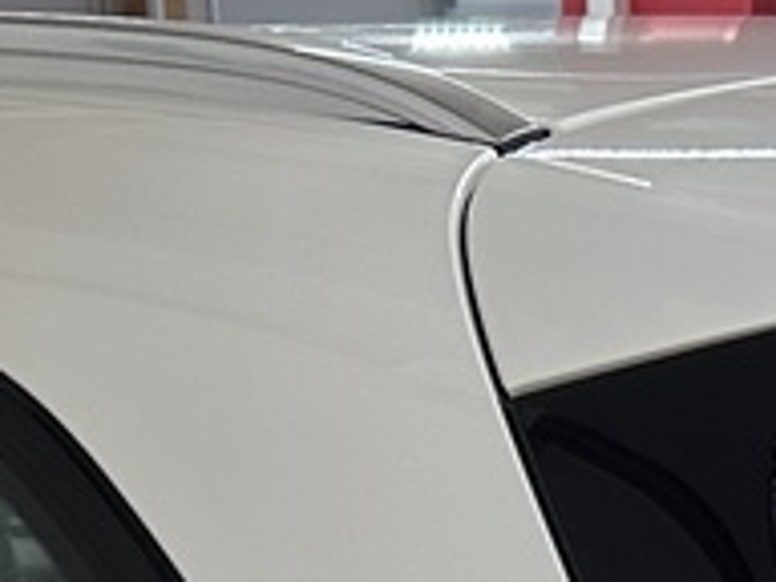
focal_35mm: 180
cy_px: 1742
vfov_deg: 7.3
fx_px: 4035
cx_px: 618
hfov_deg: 10.9
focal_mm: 6.86
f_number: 1.78
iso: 125
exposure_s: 1/120
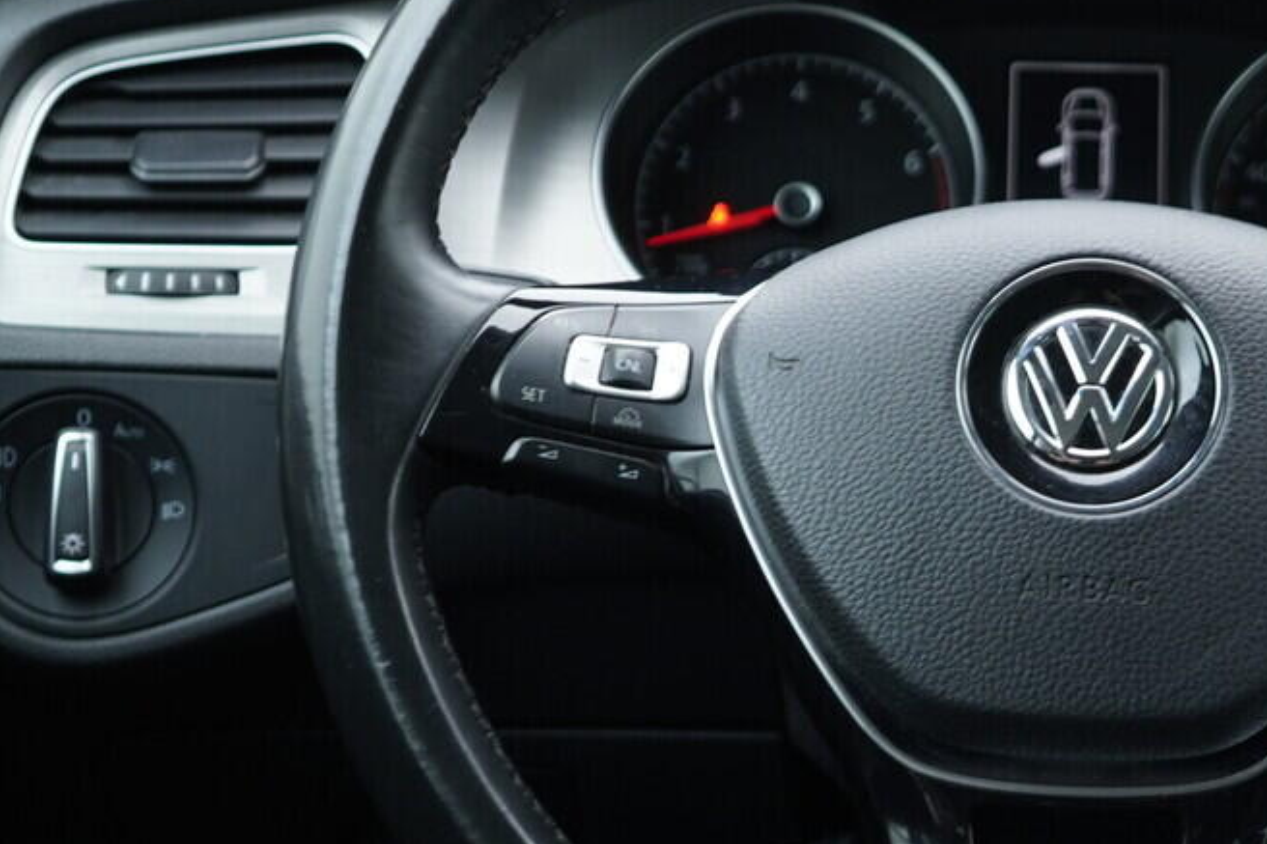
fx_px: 2779
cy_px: 545
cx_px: 1047
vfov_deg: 17.2
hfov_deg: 25.2
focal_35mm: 79
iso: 250
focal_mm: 24
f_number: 2.8
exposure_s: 1/40
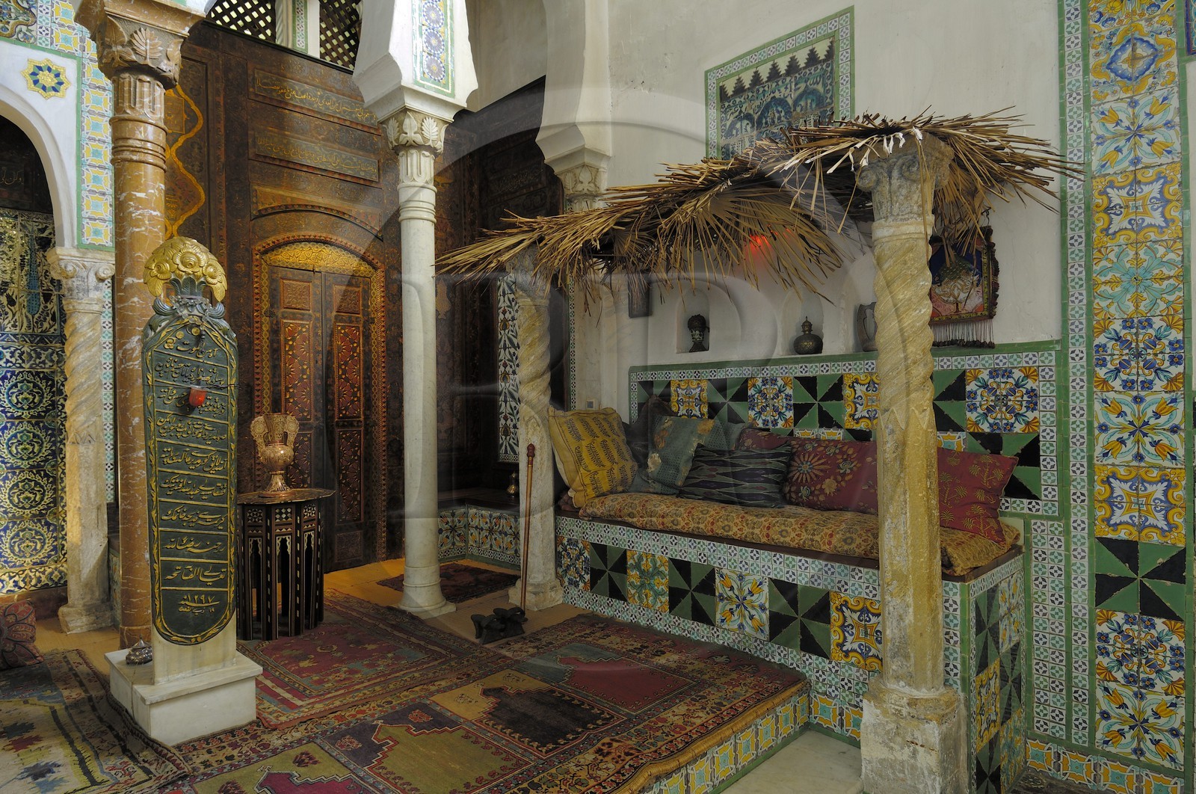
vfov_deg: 59.3
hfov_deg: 81.3
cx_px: 598
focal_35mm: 21
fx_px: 697
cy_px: 397
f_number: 8
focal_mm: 14
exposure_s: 2.5
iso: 100
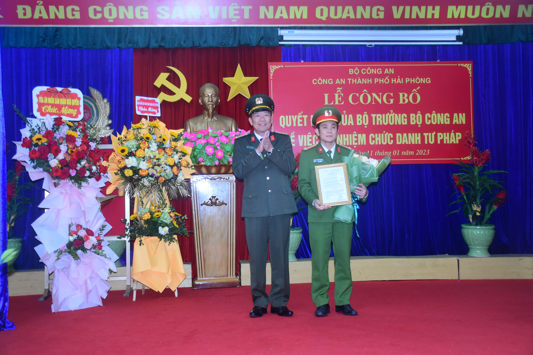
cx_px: 266
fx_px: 711
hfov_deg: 41.1
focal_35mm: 48
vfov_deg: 28.1
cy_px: 178
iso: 1600
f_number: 4
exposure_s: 1/200
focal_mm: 32
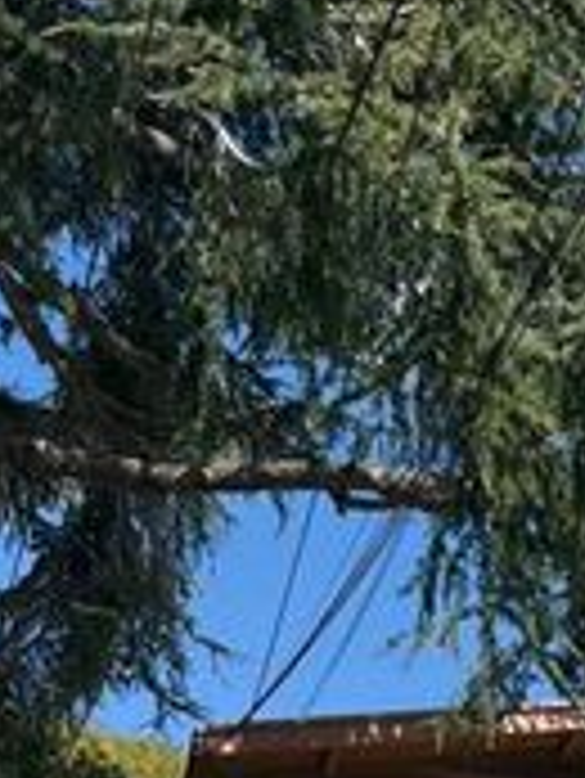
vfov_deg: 17.4
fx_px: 2251
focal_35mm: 100
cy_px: 1212
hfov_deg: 14.1
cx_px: 792
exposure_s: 1/3831
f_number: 1.6
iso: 50
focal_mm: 5.96
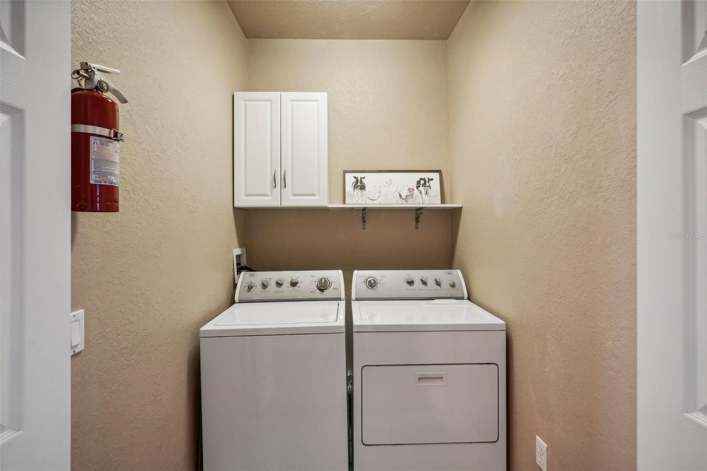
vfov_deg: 73.7
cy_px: 236
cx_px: 354
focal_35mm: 16
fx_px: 314
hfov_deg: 96.7
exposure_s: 1/6
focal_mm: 16
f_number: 8
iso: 400
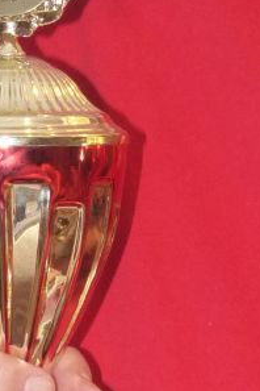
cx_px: 352
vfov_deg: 6.5
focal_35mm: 315
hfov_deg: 4.3
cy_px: 103
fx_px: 3412
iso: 400
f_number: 2.8
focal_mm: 11.9
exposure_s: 1/60
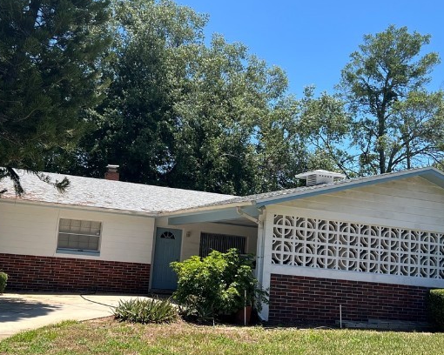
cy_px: 184
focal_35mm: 51
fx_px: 670
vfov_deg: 29.7
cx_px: 198
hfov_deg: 36.6
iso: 50
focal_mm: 5.7
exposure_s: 1/2513
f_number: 1.5
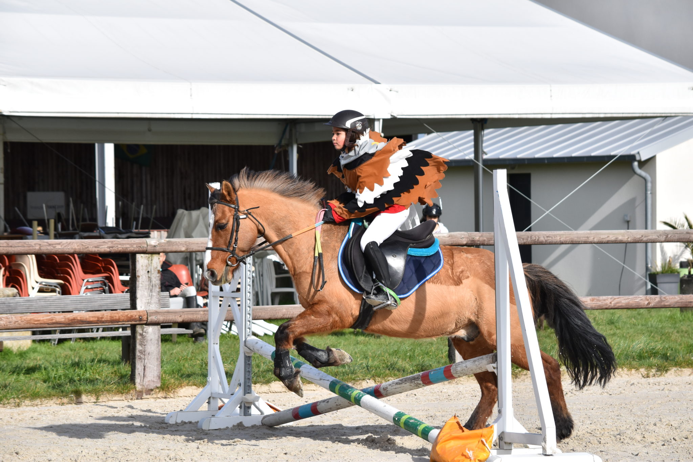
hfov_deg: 14.0
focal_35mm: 147
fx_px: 2829
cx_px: 346
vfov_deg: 9.3
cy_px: 231
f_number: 8
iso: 400
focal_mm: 98
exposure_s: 1/2000
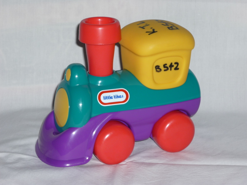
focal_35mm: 104
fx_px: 742
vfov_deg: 14.2
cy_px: 90
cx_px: 128
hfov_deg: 18.9
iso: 100
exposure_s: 1/60
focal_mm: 16.5
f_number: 5.1
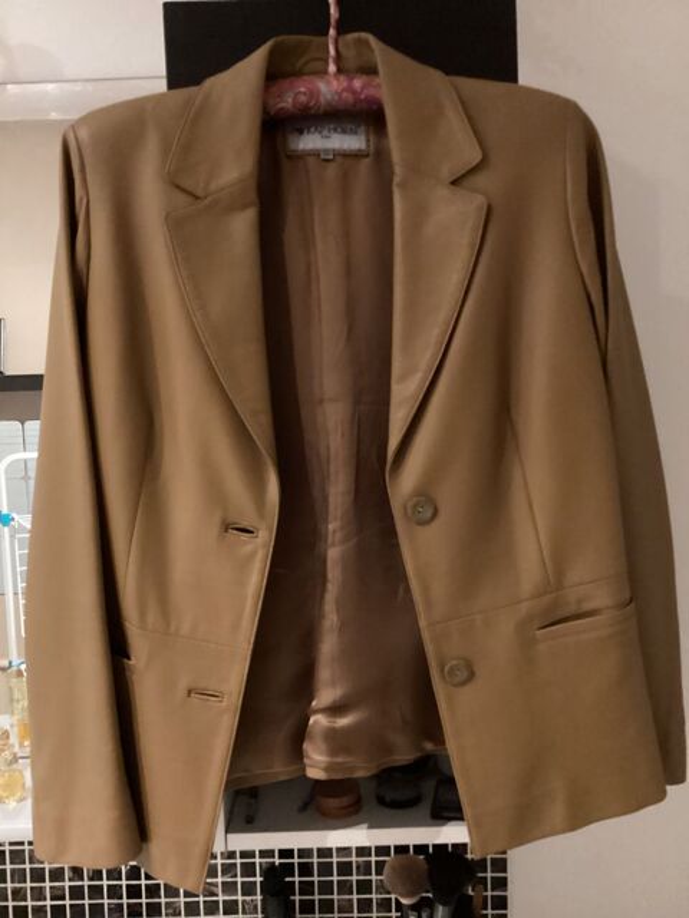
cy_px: 459
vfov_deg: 58.4
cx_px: 344
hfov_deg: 45.4
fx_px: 823
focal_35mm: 31
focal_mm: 3.3
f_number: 2.4
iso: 800
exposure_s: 1/17
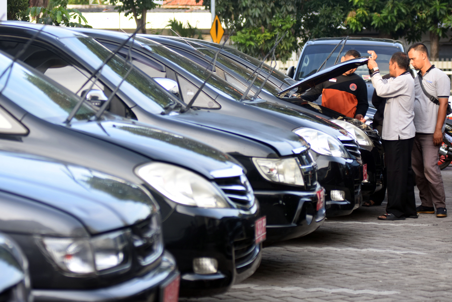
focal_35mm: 120
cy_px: 151
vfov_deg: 11.4
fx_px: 1507
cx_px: 226
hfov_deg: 17.1
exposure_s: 1/400
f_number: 3.2
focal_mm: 80
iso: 250
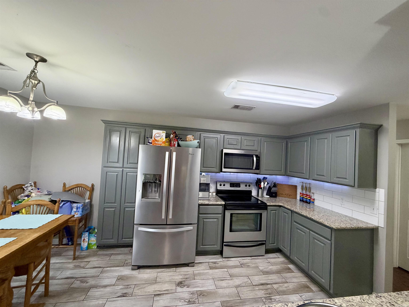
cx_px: 204
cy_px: 154
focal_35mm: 14
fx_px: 165
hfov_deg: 102.1
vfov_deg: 85.7
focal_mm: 2.22
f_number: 2.2
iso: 250
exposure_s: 1/60
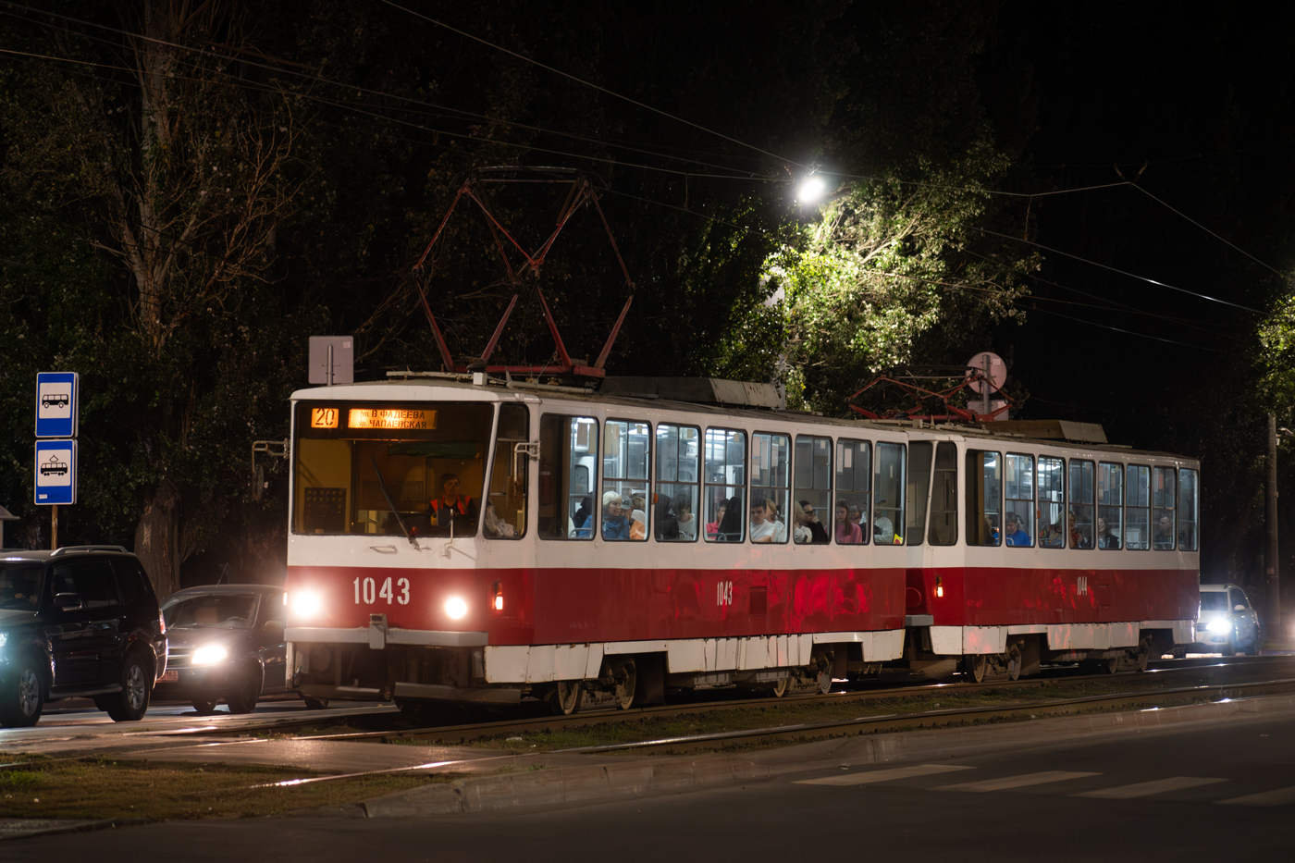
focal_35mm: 147
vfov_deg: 9.3
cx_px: 648
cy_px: 432
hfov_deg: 14.0
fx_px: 5287
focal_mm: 98
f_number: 4.8
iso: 2800
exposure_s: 1/50
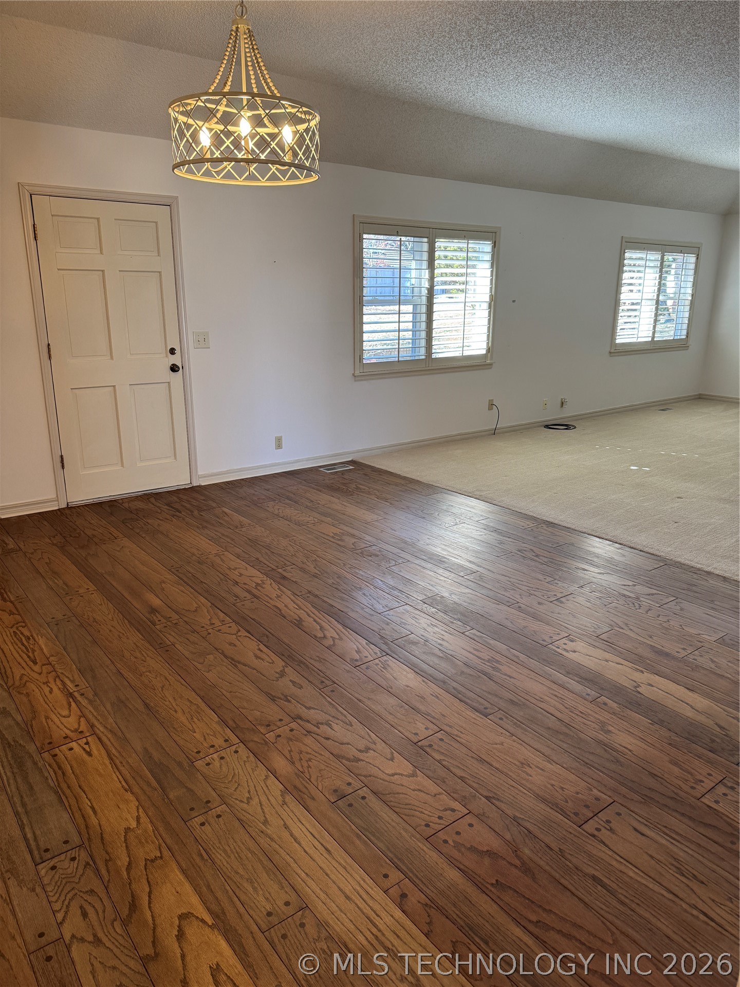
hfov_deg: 56.8
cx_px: 370
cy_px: 494
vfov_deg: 71.6
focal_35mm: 24
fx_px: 684
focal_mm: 6.76
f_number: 1.78
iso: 160
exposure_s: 1/120
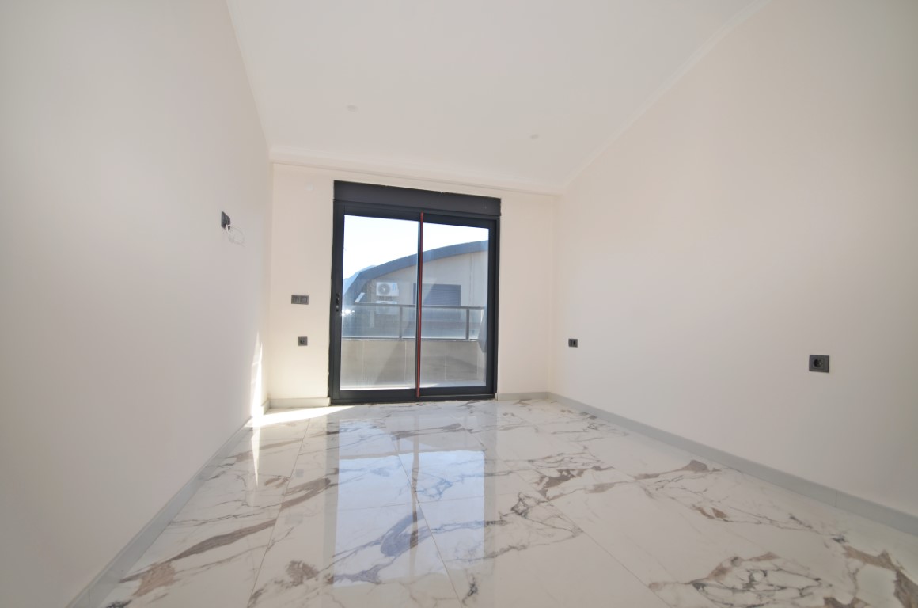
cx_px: 459
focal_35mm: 15
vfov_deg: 77.1
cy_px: 304
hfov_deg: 100.5
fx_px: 382
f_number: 5.6
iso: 110
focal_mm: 10
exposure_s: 1/125
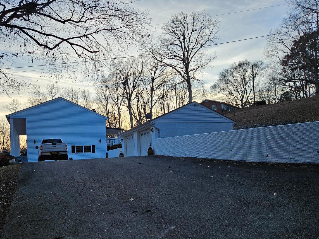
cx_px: 132
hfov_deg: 61.2
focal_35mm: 29
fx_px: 267
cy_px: 147
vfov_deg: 47.9
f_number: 1.8
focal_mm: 5.4
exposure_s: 1/449
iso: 40
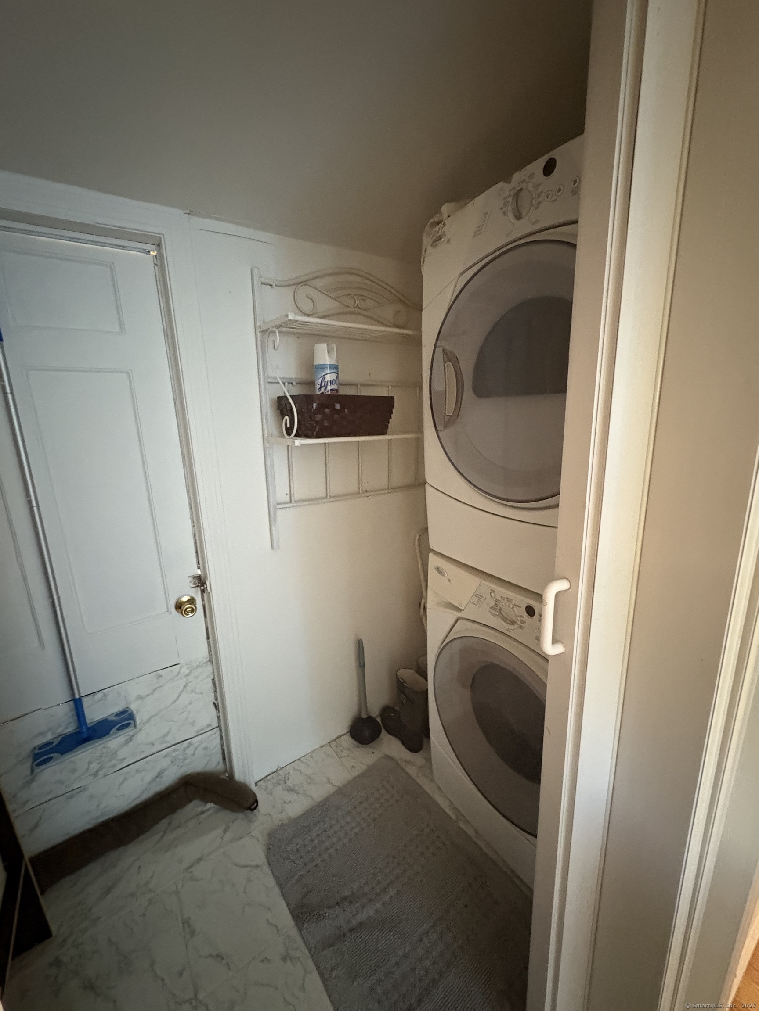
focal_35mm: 14
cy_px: 506
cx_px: 380
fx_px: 409
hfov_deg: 85.7
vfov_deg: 102.1
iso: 1250
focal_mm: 2.22
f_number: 2.2
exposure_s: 1/30
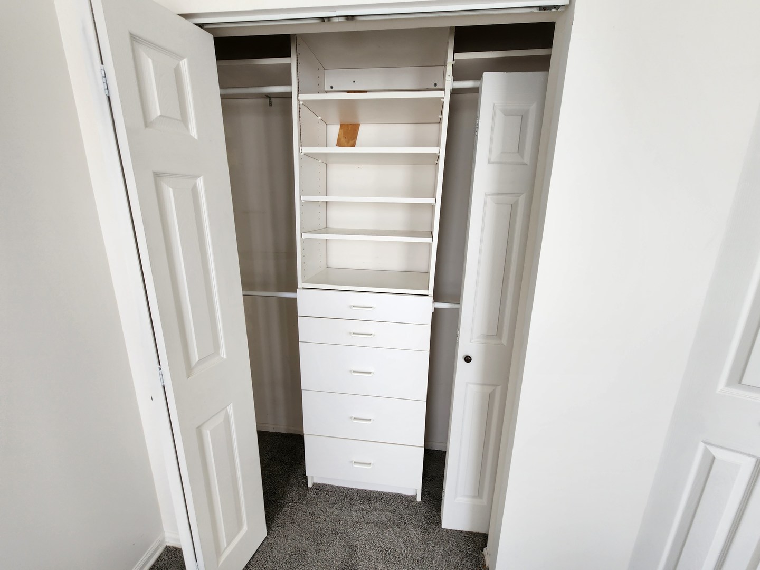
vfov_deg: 89.9
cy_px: 285
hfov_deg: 106.2
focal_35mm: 13
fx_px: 285
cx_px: 380
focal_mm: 2.2
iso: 64
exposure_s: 1/60
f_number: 2.2
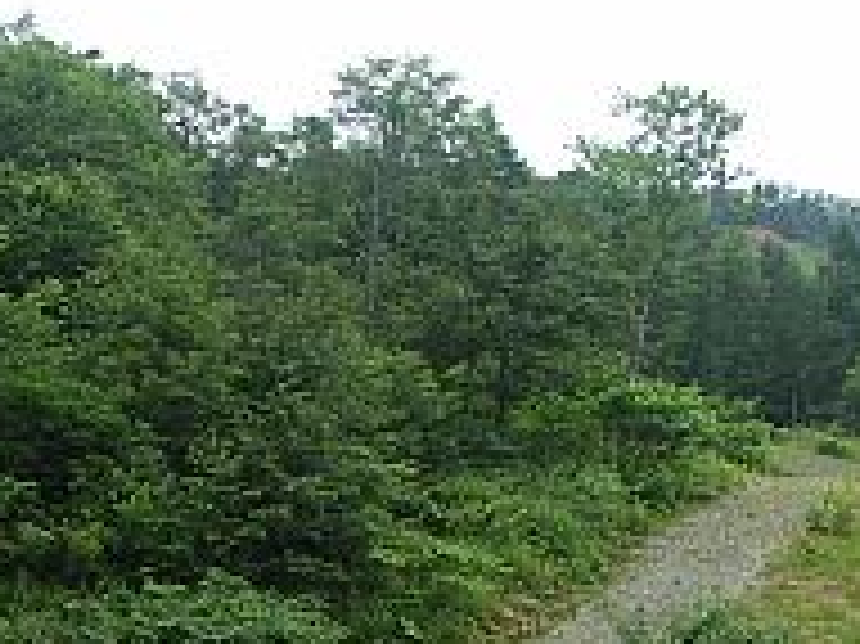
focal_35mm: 94
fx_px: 2334
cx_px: 122
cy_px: 946
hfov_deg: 20.5
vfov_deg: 14.7
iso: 50
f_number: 4.5
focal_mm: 7.2
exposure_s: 1/125
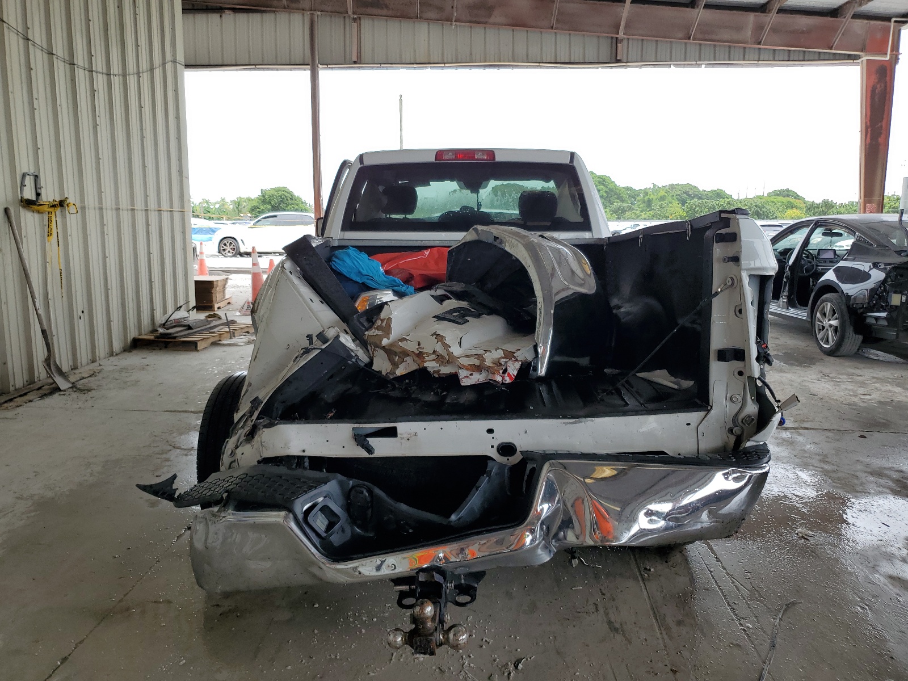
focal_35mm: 26
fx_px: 682
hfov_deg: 67.3
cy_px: 340
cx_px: 454
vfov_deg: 53.1
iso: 50
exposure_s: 1/667
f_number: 1.5
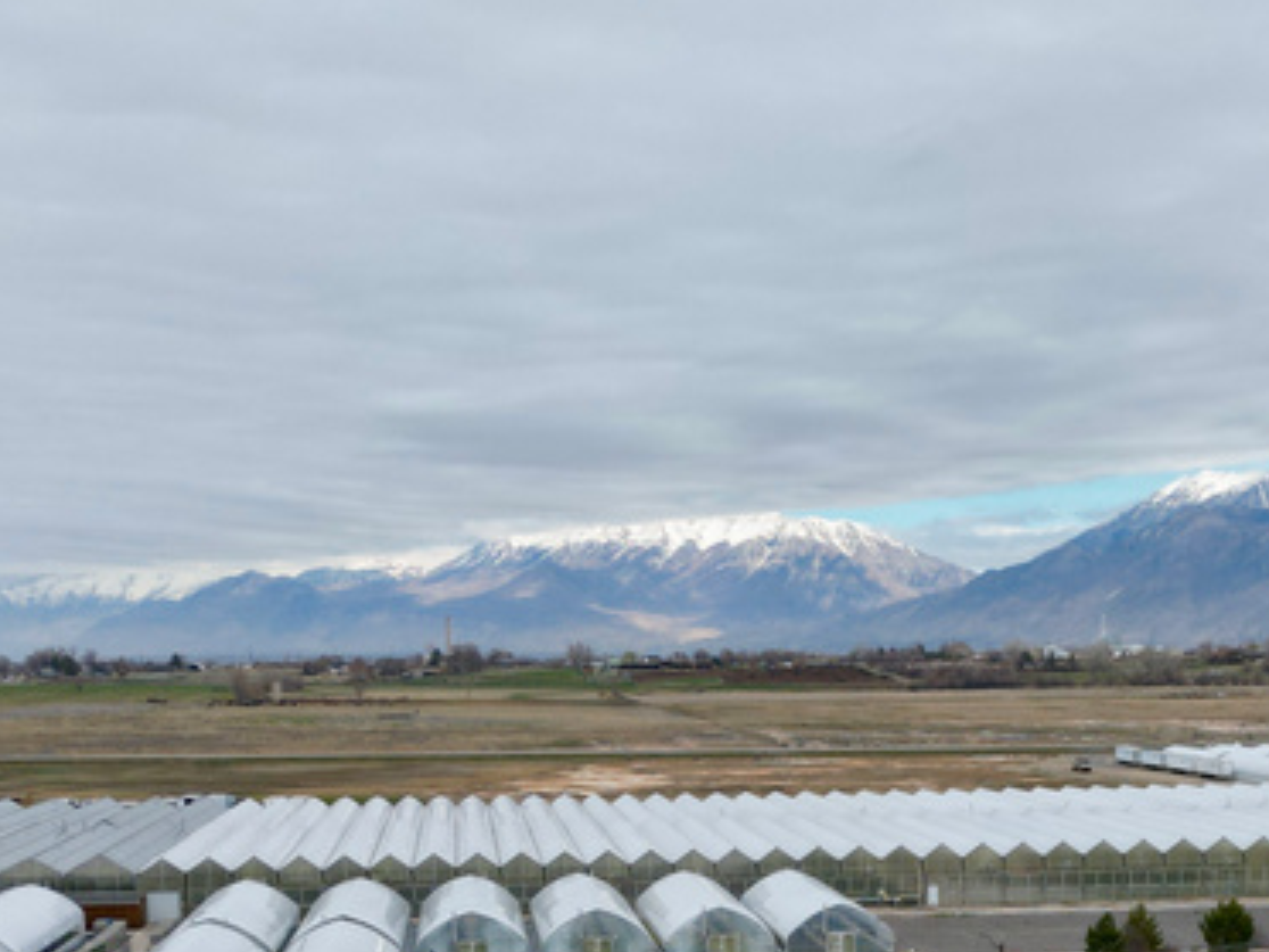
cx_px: 856
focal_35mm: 66
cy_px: 1000
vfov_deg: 21.3
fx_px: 2420
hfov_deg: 29.2
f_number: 1.7
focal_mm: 6.72
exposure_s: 1/3200
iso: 110
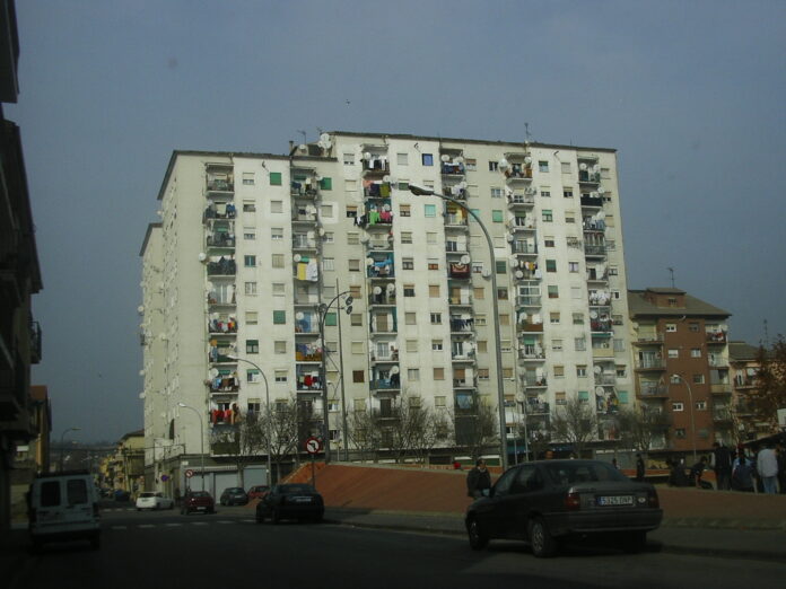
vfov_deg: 30.9
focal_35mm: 47
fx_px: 1067
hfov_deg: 40.4
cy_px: 294
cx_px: 393
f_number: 4.4
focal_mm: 7.2
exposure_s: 1/1250
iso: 50
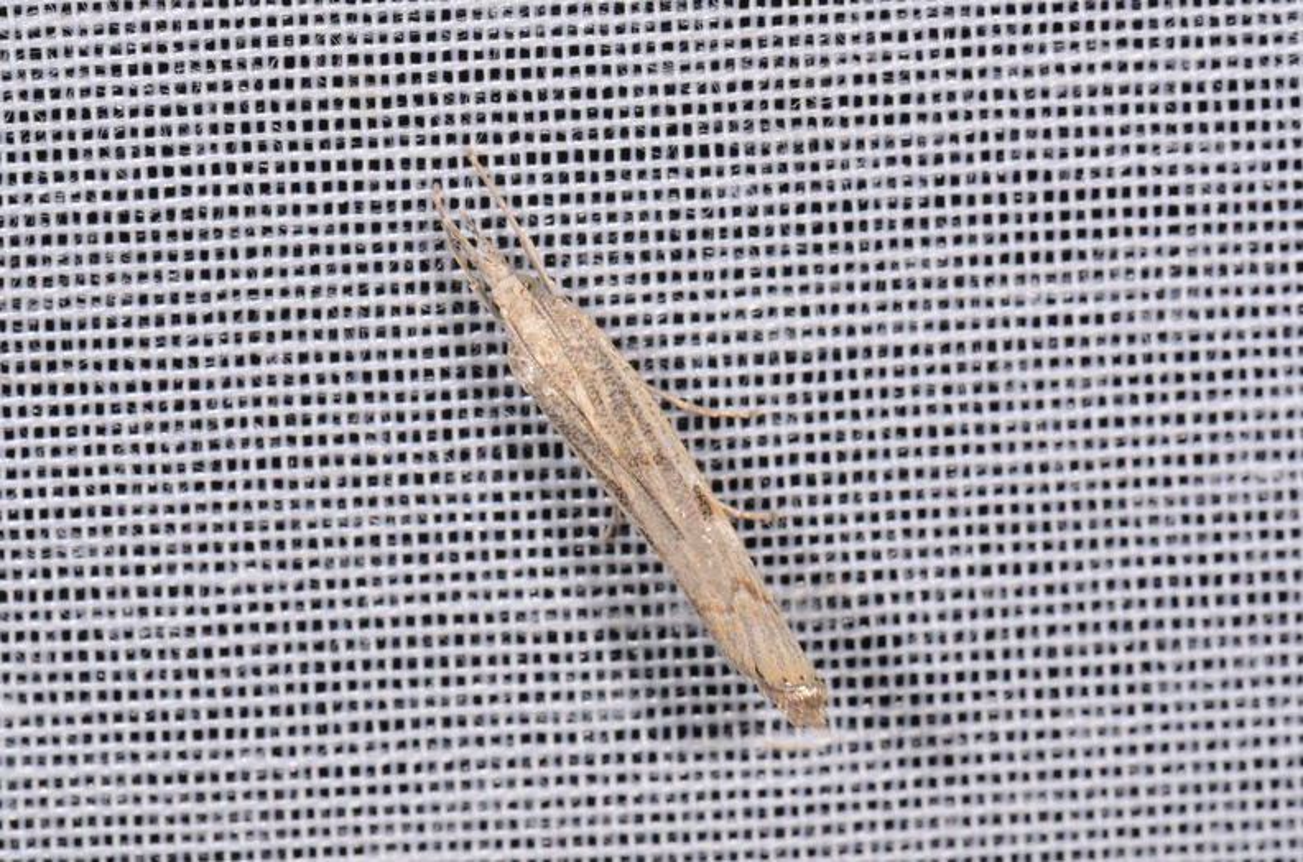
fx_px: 4604
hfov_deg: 16.1
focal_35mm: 128
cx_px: 652
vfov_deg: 10.7
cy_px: 431
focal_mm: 85
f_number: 25
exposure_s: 1/60
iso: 100
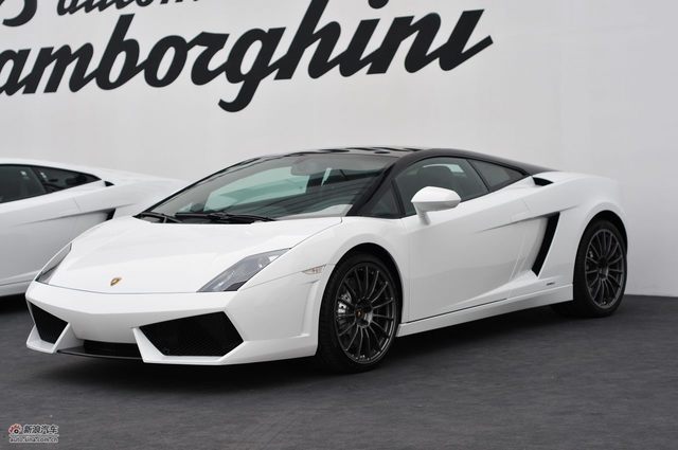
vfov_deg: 18.1
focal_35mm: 75
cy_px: 225
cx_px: 339
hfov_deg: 27.0
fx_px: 1411
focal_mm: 50
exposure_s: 1/1250
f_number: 4
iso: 200
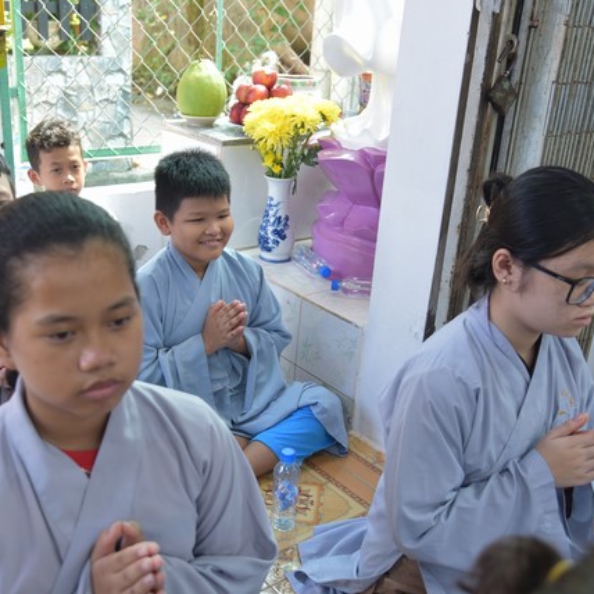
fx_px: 777
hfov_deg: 41.8
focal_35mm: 40
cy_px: 298
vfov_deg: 41.9
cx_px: 265
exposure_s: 1/60
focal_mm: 31
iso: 500
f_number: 4
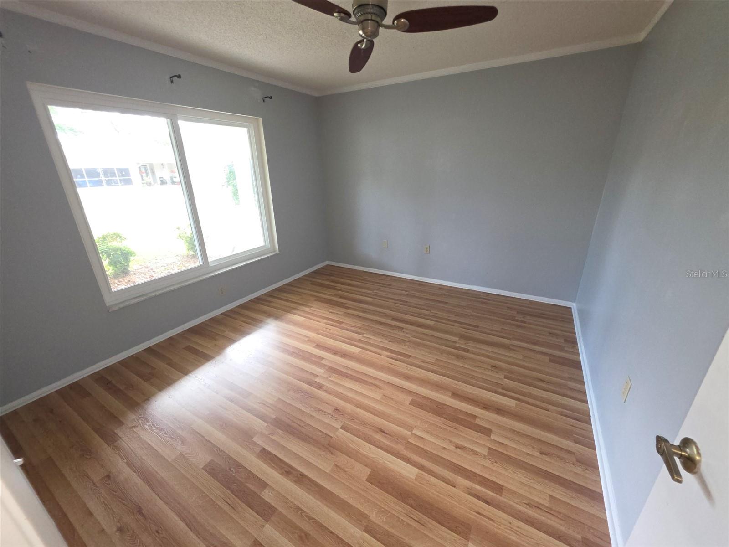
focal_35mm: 13
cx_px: 364
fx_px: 274
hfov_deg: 106.2
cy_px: 274
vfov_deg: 89.9
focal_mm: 2.2
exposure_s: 1/60
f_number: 1.9
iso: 200
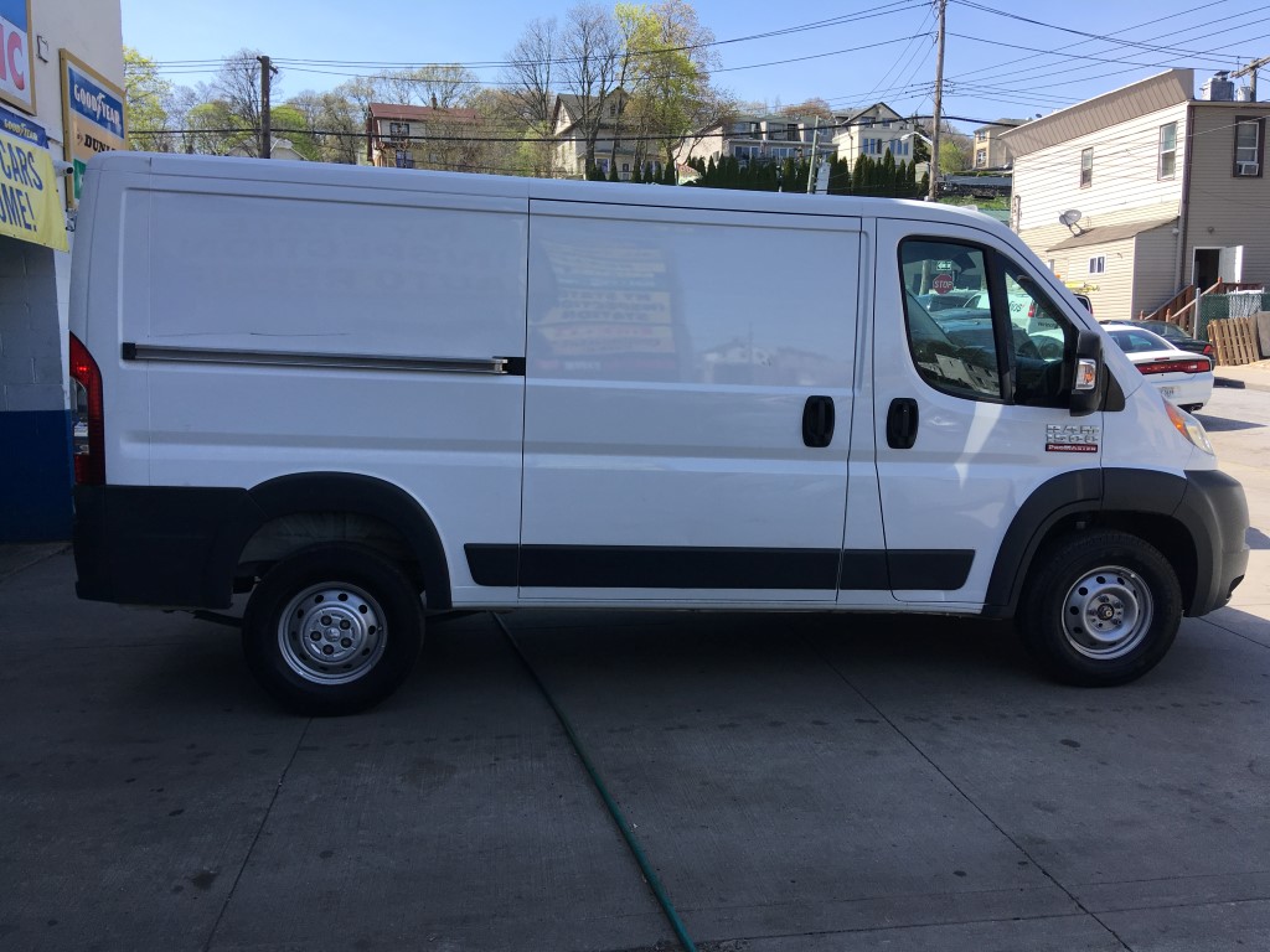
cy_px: 476
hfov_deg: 61.7
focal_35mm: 29
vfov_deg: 48.2
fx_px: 1064
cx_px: 635
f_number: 2.2
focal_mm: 4.15
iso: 25
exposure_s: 1/785
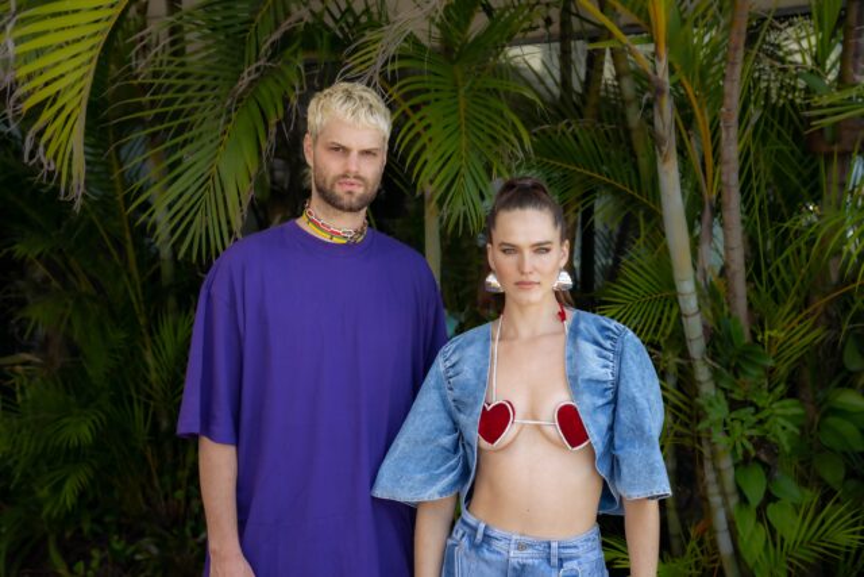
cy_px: 288
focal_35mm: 52
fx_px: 1248
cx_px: 432
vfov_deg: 26.0
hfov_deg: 38.2
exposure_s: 1/500
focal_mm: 52
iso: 250
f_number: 4.5
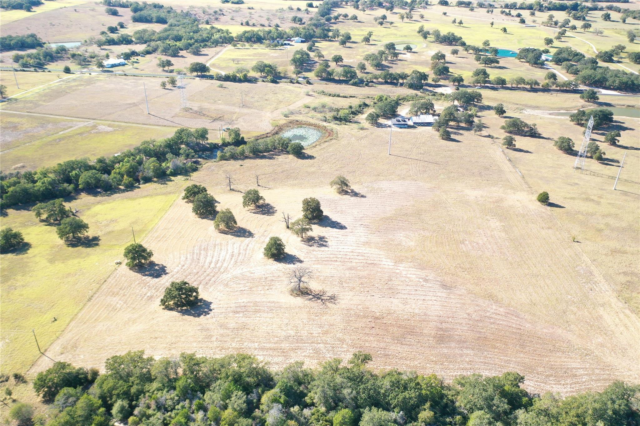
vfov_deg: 46.4
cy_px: 213
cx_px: 320
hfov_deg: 65.5
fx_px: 498
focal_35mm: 28
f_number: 2.8
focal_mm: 10.26
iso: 200
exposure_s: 1/30
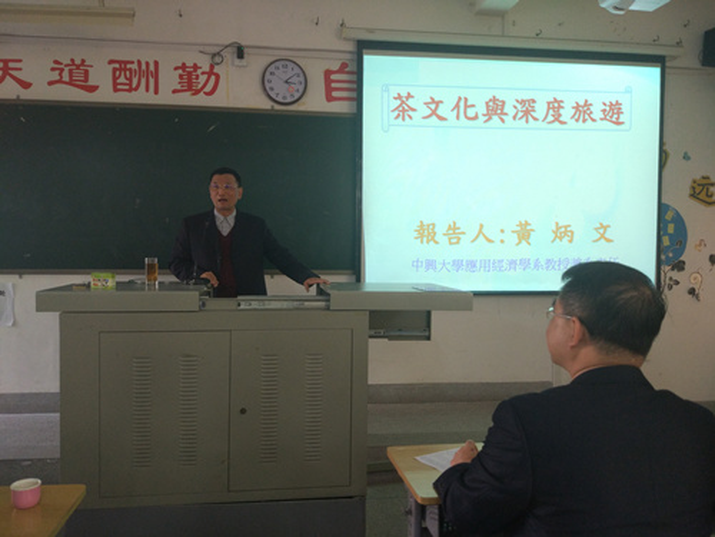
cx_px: 358
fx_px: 578
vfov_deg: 49.7
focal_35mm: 28
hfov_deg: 63.4
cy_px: 268
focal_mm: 4.26
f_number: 2
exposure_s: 1/33
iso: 294
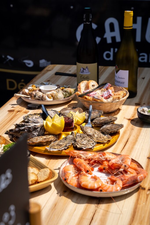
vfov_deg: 28.9
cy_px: 112
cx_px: 75
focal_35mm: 70
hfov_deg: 19.4
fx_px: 438
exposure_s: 1/80
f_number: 9
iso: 800
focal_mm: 70
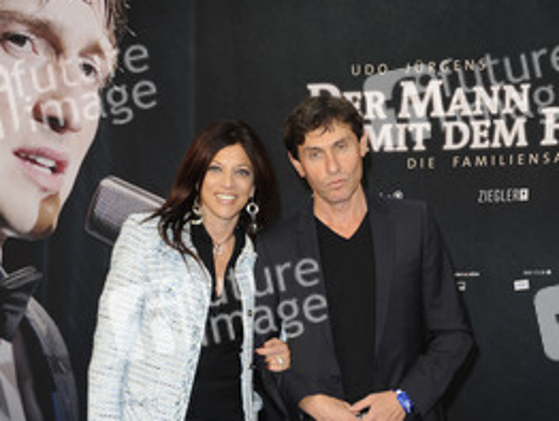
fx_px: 1374
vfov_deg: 17.0
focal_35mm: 85
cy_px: 417
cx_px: 280
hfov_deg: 23.0
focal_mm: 58
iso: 500
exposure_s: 1/160
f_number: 6.3
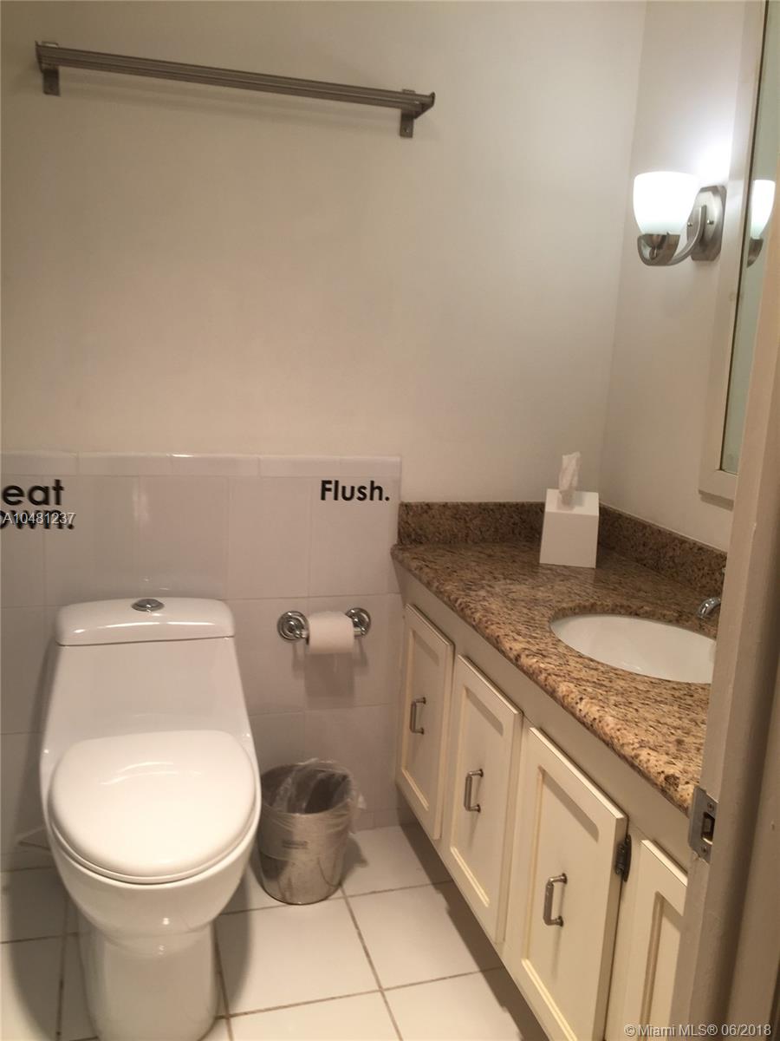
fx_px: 871
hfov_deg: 48.2
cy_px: 520
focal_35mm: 29
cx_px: 390
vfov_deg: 61.7
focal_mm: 4.15
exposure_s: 1/60
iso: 32
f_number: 2.2
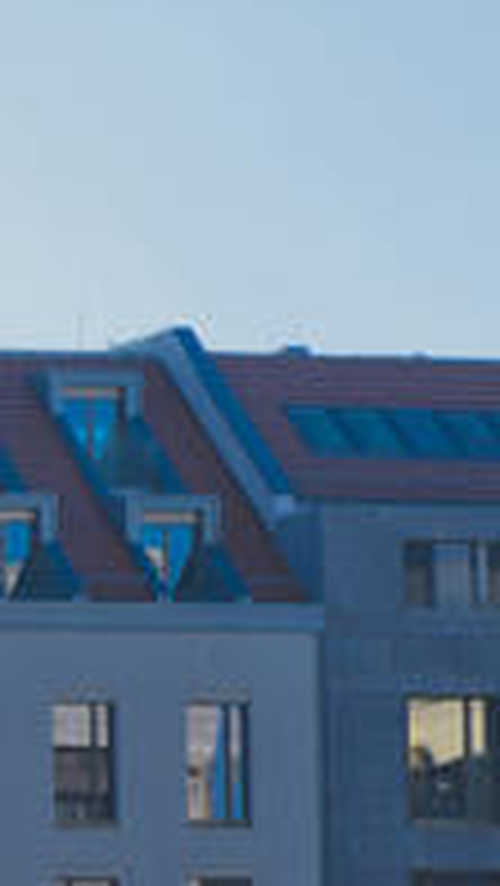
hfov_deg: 4.1
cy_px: 1259
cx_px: -1450
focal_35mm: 279
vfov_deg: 7.6
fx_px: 6568
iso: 100
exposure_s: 1/1000
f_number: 4
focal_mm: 40
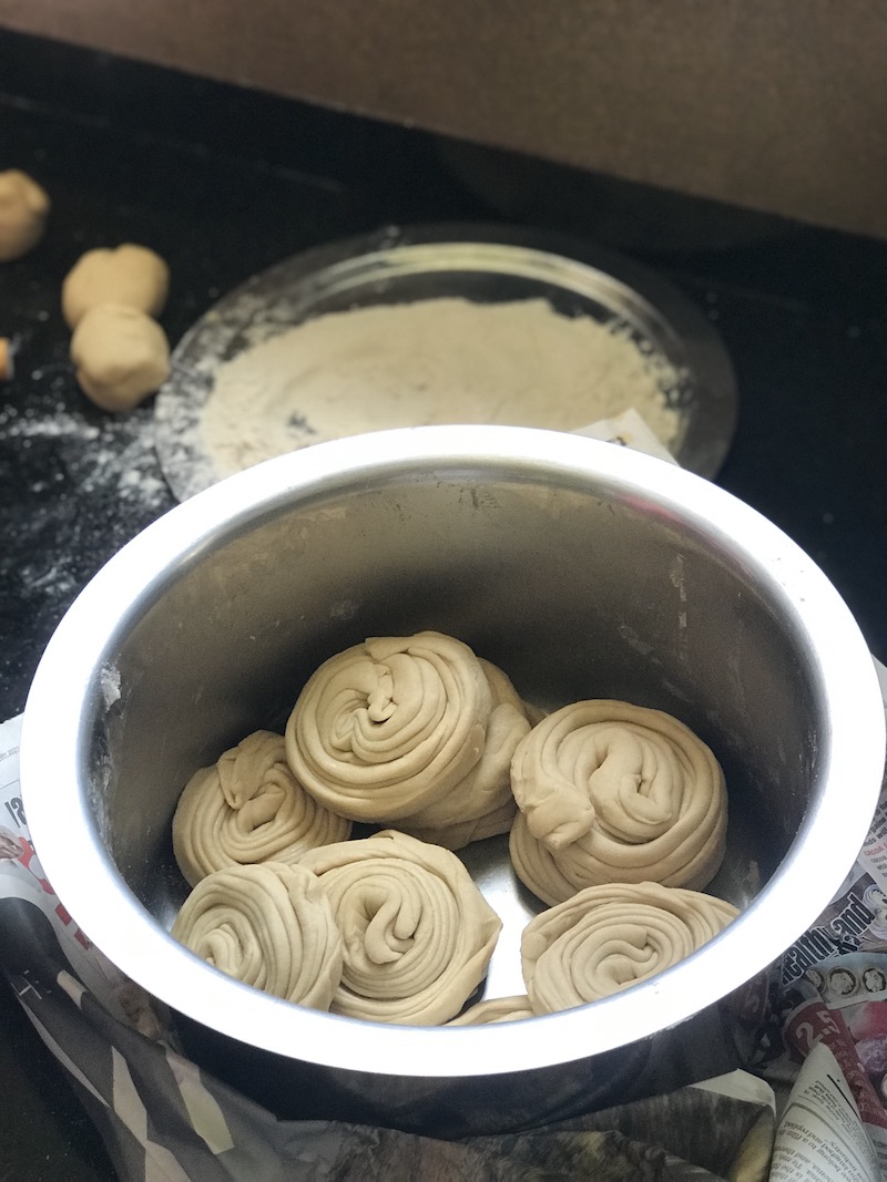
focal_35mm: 57
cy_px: 591
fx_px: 1948
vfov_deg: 33.8
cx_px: 444
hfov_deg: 25.7
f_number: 2.8
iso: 125
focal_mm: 6.6
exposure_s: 1/50
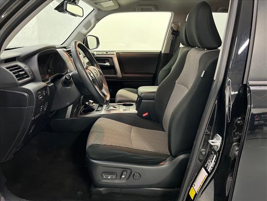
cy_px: 100
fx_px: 201
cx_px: 134
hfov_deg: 67.3
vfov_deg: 53.1
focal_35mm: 26
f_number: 1.5
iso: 500
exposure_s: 1/30
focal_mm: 5.7
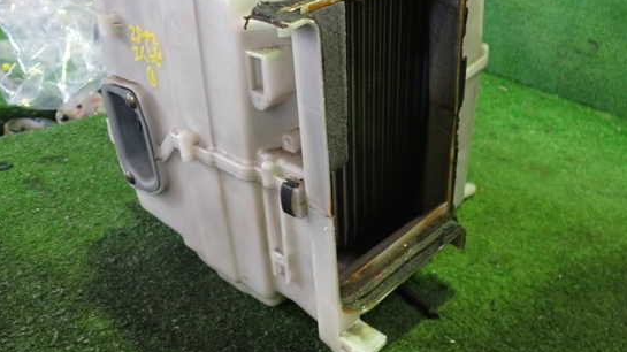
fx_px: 598
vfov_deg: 32.8
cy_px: 154
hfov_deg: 55.3
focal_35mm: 36
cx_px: 305
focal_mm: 5.4
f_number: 2.3
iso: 640
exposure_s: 1/30
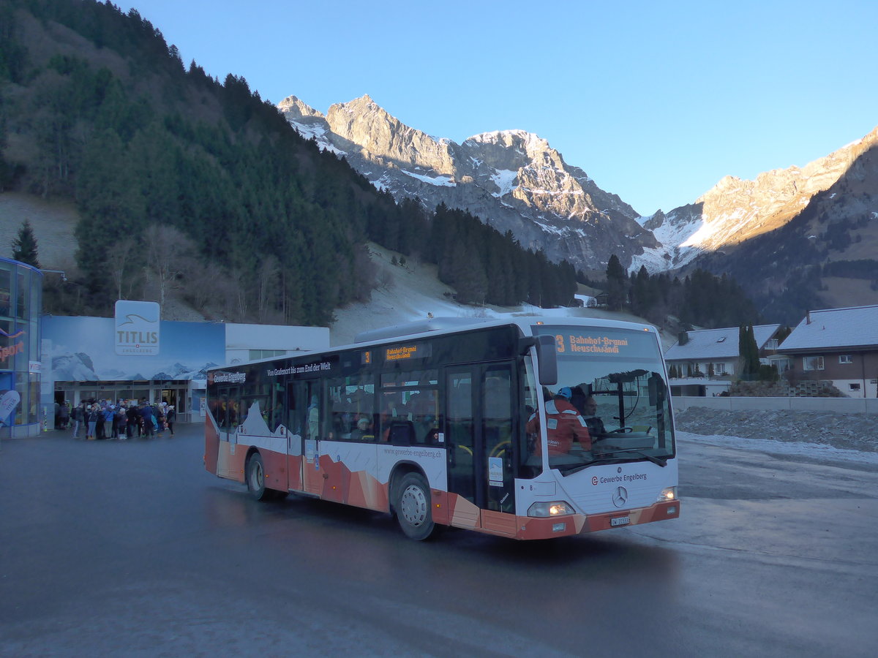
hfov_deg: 61.7
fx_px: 736
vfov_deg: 48.2
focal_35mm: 29
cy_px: 329
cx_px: 439
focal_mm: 6
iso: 160
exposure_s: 1/640
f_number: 2
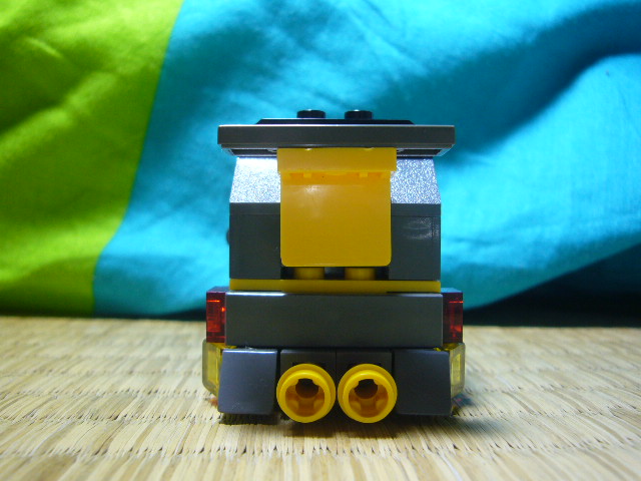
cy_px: 240
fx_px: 611
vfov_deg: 42.9
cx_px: 320
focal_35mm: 33
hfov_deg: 55.4
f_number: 2.8
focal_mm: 4.6
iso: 100
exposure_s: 1/20
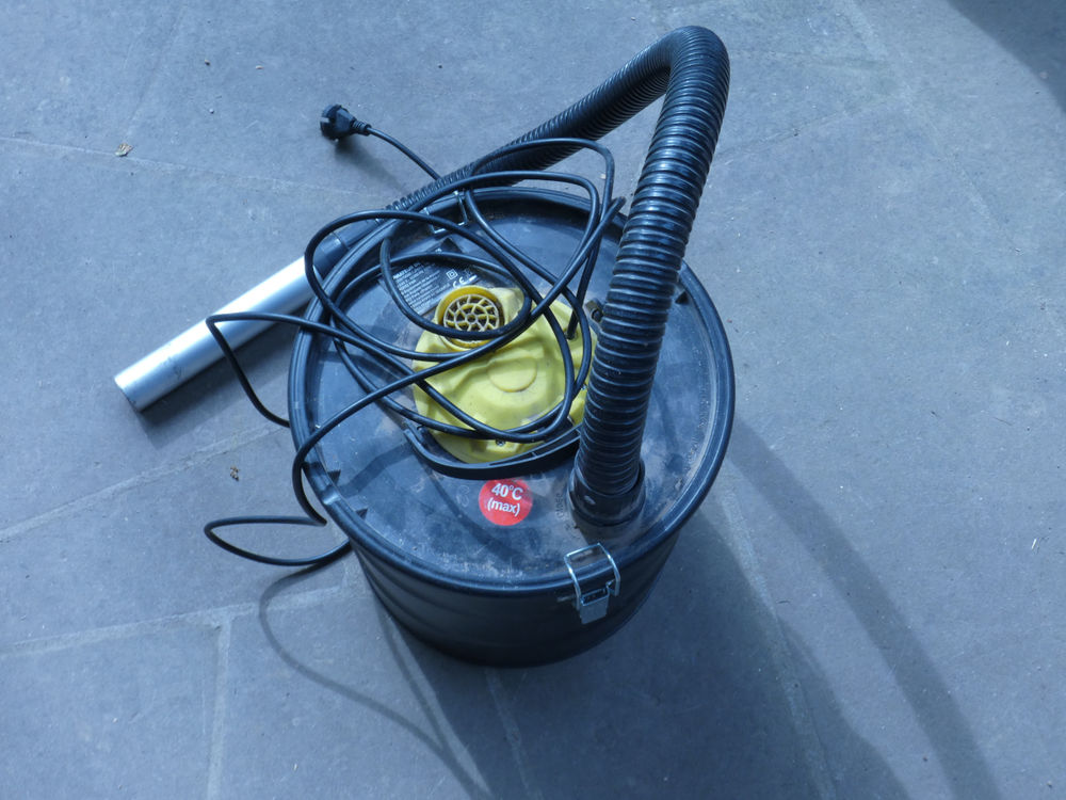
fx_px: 1170
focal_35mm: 38
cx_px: 533
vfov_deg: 37.7
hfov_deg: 49.0
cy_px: 400
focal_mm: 6.8
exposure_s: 1/80
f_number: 5.6
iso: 100
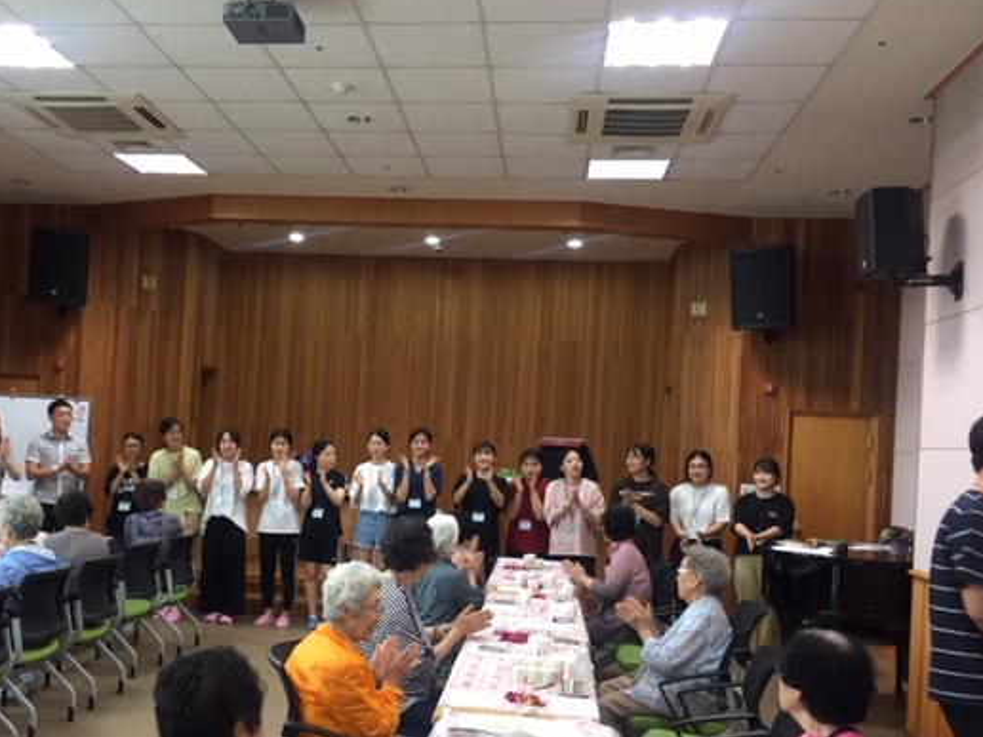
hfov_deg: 51.0
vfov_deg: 39.5
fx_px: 1022
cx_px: 391
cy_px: 432
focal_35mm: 36
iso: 100
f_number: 2.2
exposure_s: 1/30
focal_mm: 4.15
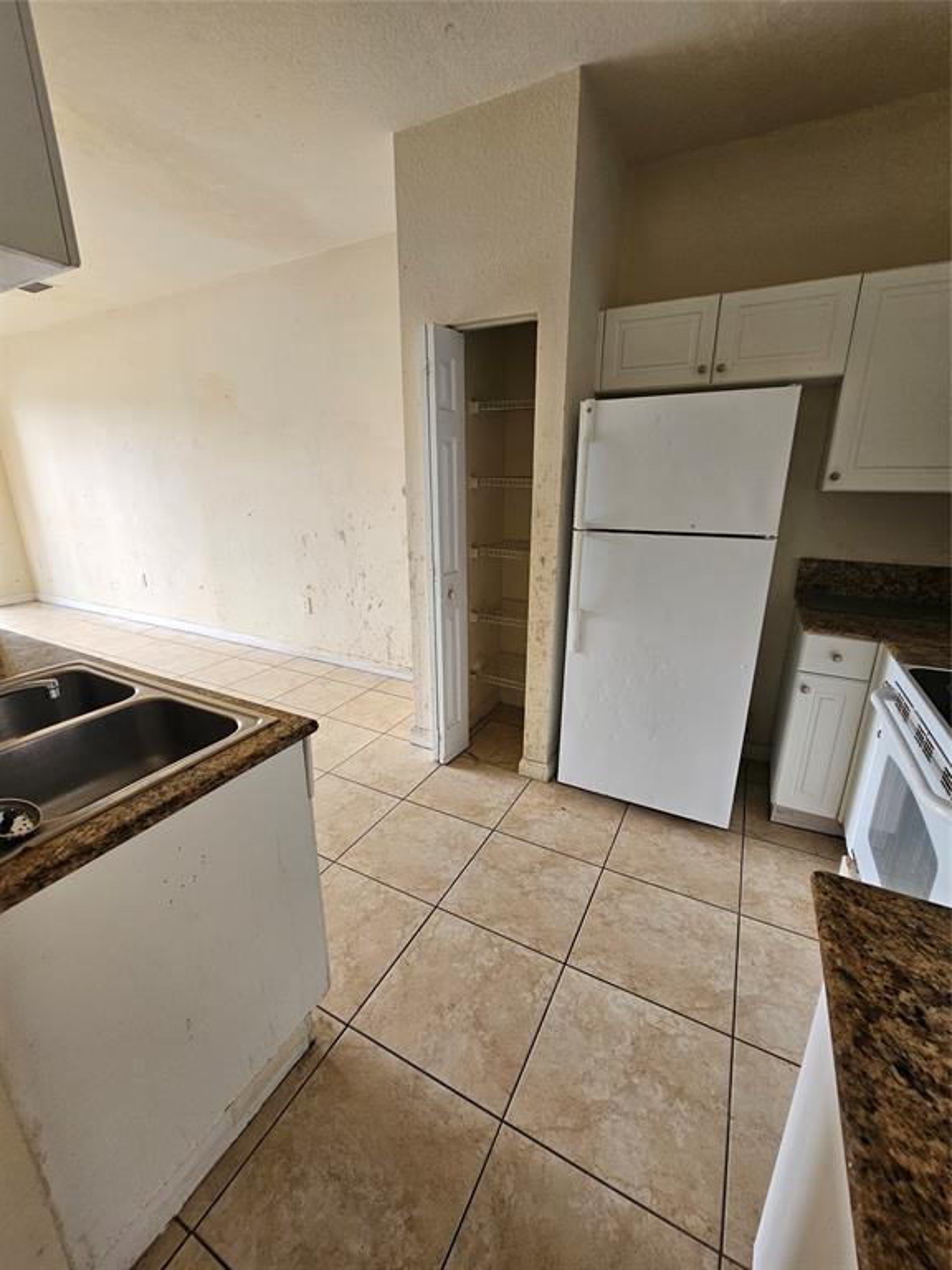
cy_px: 635
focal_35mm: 13
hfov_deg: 89.9
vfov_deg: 106.2
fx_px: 477
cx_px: 476
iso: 160
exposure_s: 1/77
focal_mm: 2.2
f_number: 2.2
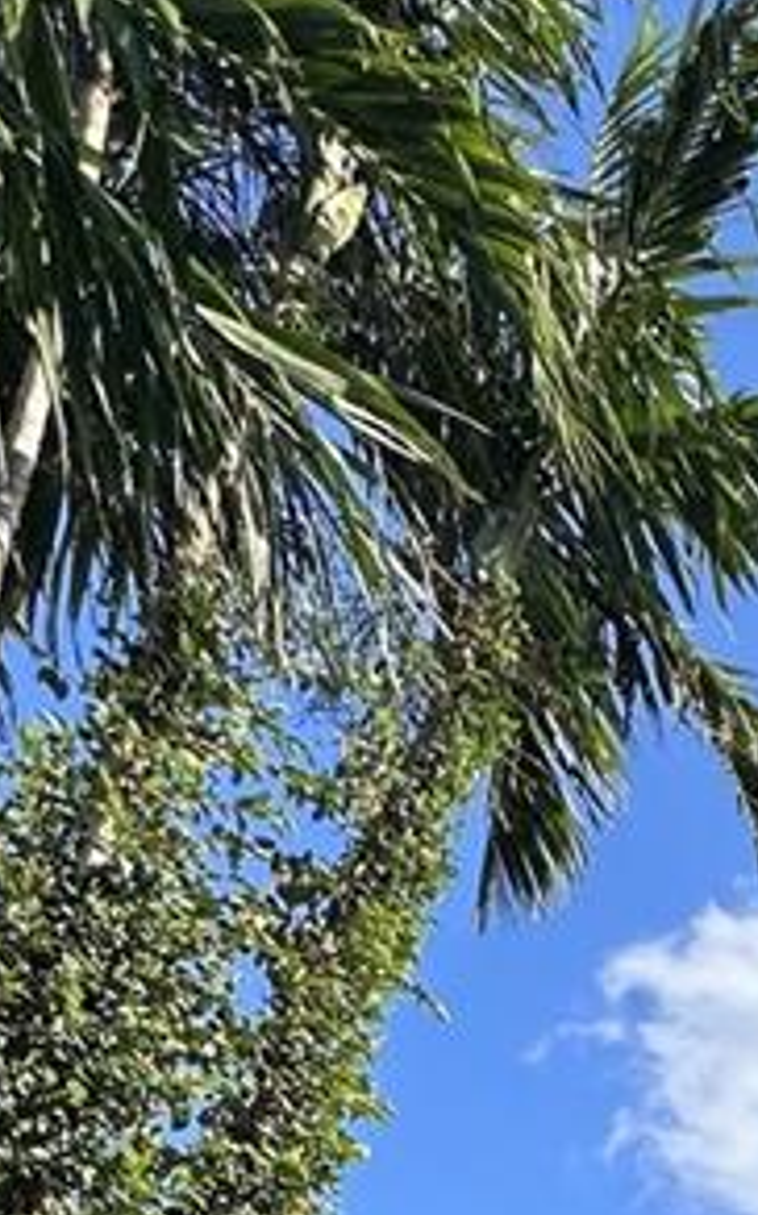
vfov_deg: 26.2
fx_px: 2020
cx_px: 1145
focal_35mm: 61
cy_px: 1739
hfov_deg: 18.7
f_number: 2.2
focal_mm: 2.22
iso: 50
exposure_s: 1/1114
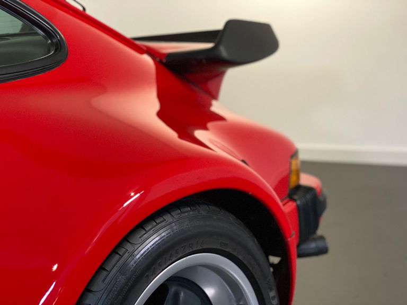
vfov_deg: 28.0
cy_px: 152
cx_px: 204
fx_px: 611
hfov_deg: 36.8
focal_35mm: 52
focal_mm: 6
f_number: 2
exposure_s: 1/40
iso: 320
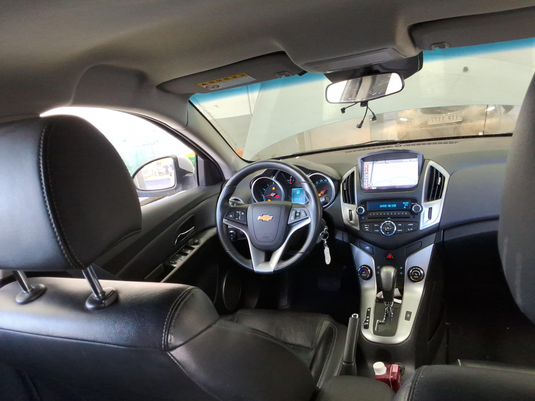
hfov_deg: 63.4
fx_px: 433
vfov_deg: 49.7
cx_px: 268
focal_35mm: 28
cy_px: 200
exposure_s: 1/40
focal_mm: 2.91
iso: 91
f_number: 1.9
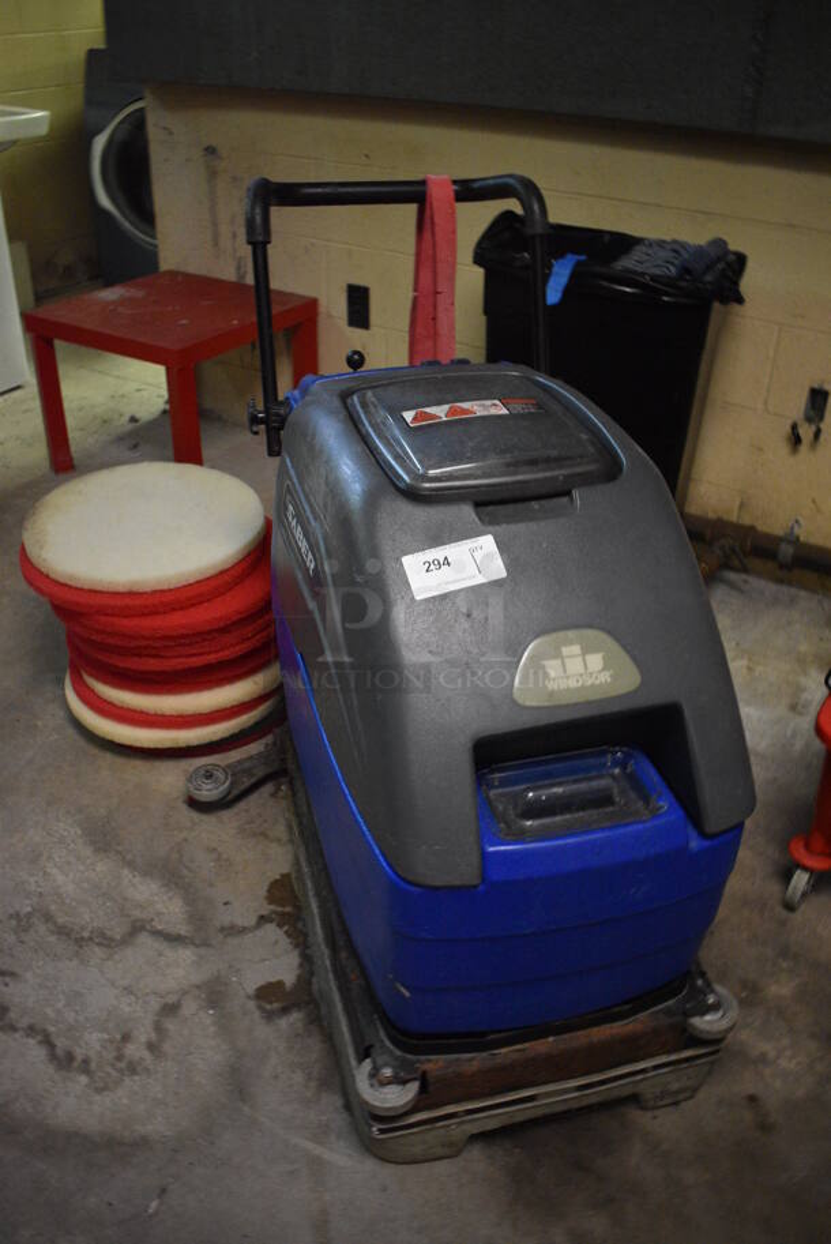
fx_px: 1037
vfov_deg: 61.9
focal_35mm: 30
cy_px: 622
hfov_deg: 43.7
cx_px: 416
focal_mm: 20
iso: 2800
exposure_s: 1/30
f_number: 3.8
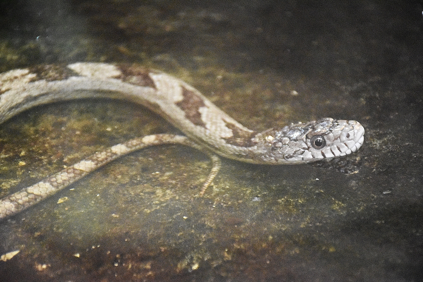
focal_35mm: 210
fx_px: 2468
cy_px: 141
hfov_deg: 9.8
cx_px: 212
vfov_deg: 6.5
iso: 12800
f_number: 5.6
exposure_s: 1/25
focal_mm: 140
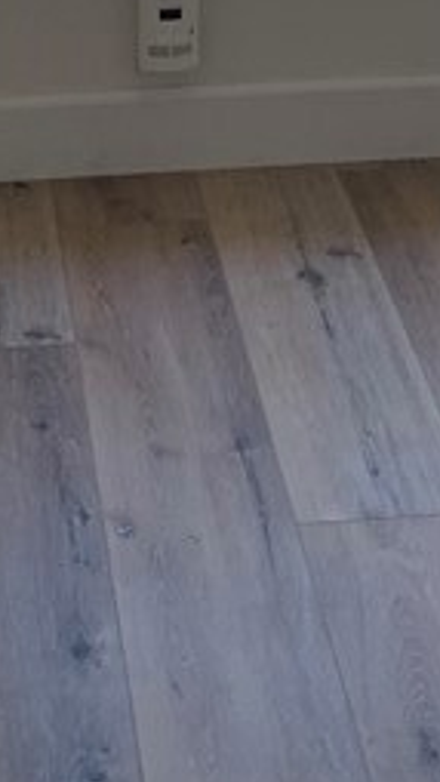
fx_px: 2363
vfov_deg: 15.6
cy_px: -705
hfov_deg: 10.6
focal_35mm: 114
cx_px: 182
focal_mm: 4.25
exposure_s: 1/122
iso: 25
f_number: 1.8
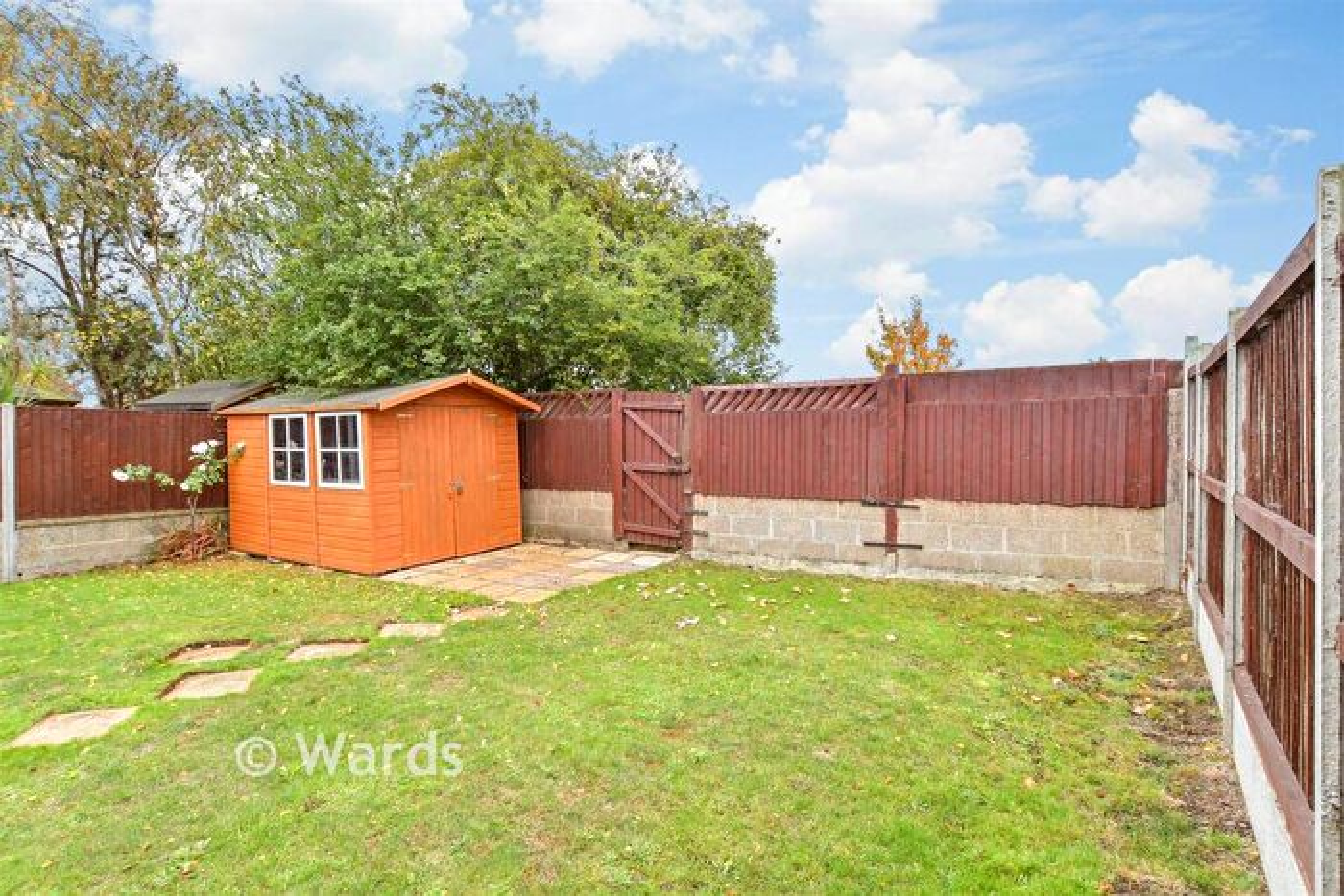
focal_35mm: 15
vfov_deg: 77.4
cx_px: 672
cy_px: 448
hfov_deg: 100.4
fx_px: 560
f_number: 8
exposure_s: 1/20
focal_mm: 10
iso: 160
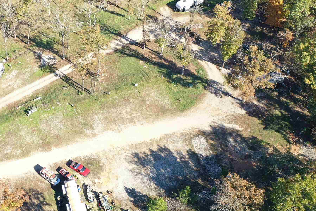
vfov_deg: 28.1
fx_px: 421
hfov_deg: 39.5
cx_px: 64
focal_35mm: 48
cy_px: 93
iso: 100
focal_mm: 10.26
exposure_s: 1/30
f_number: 2.8
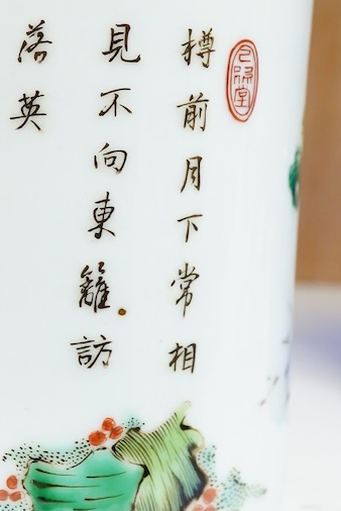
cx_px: 101
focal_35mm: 100
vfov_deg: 20.3
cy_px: 183
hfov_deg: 13.7
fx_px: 1419
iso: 2500
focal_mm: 30
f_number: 8
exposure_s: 1/160
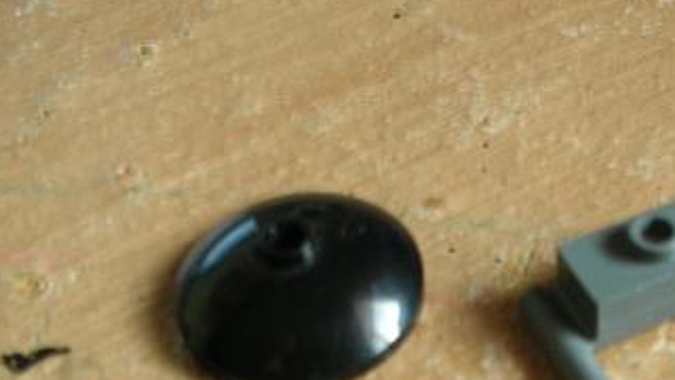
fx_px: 1217
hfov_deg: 30.4
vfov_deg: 17.4
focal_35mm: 68
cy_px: 355
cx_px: 523
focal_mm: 5.8
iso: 76
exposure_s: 1/5.6
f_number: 2.8
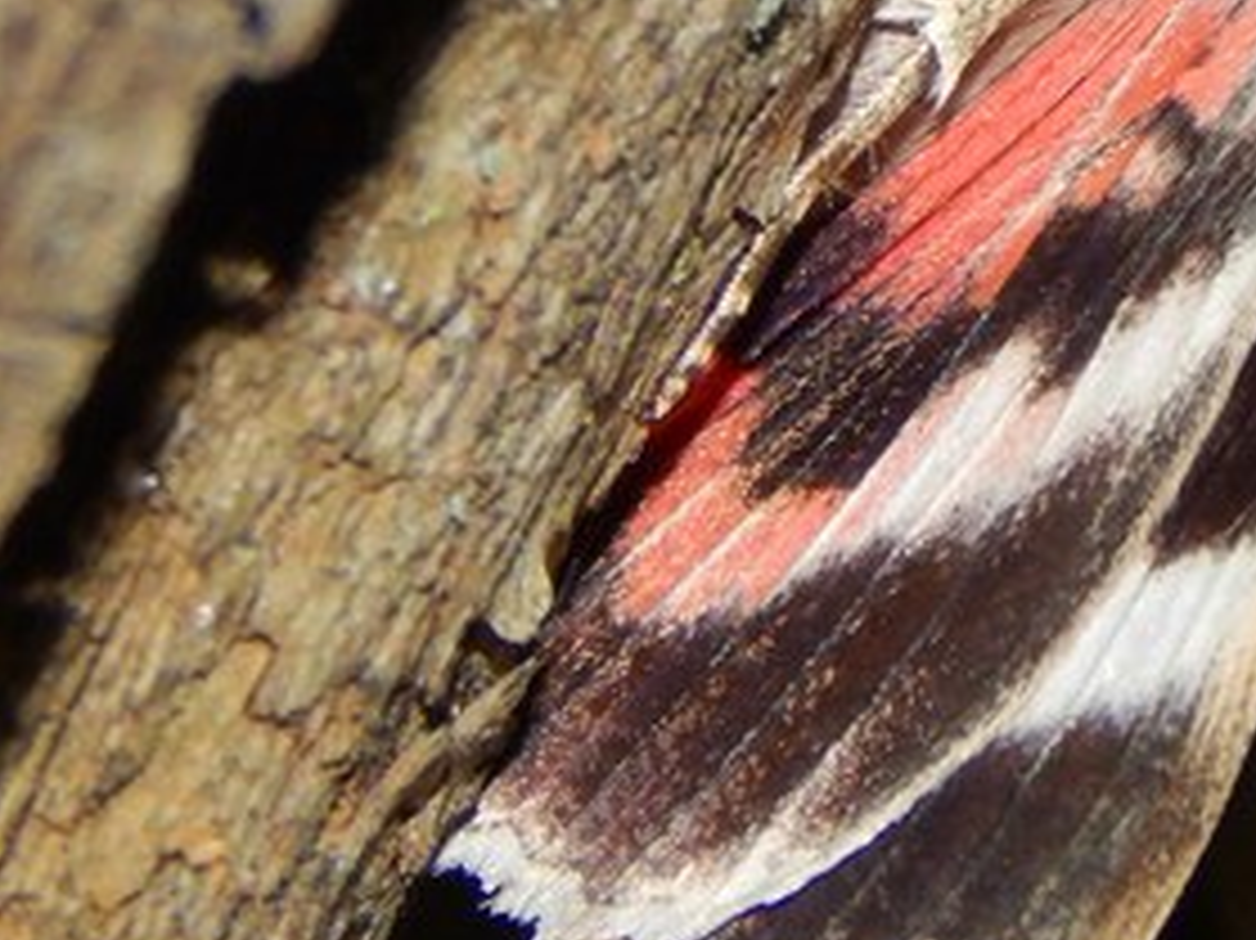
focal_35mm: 600
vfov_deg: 2.5
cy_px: -27
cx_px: 1148
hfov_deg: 3.3
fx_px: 21761
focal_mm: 37.1
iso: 200
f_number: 10.9
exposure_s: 1/30
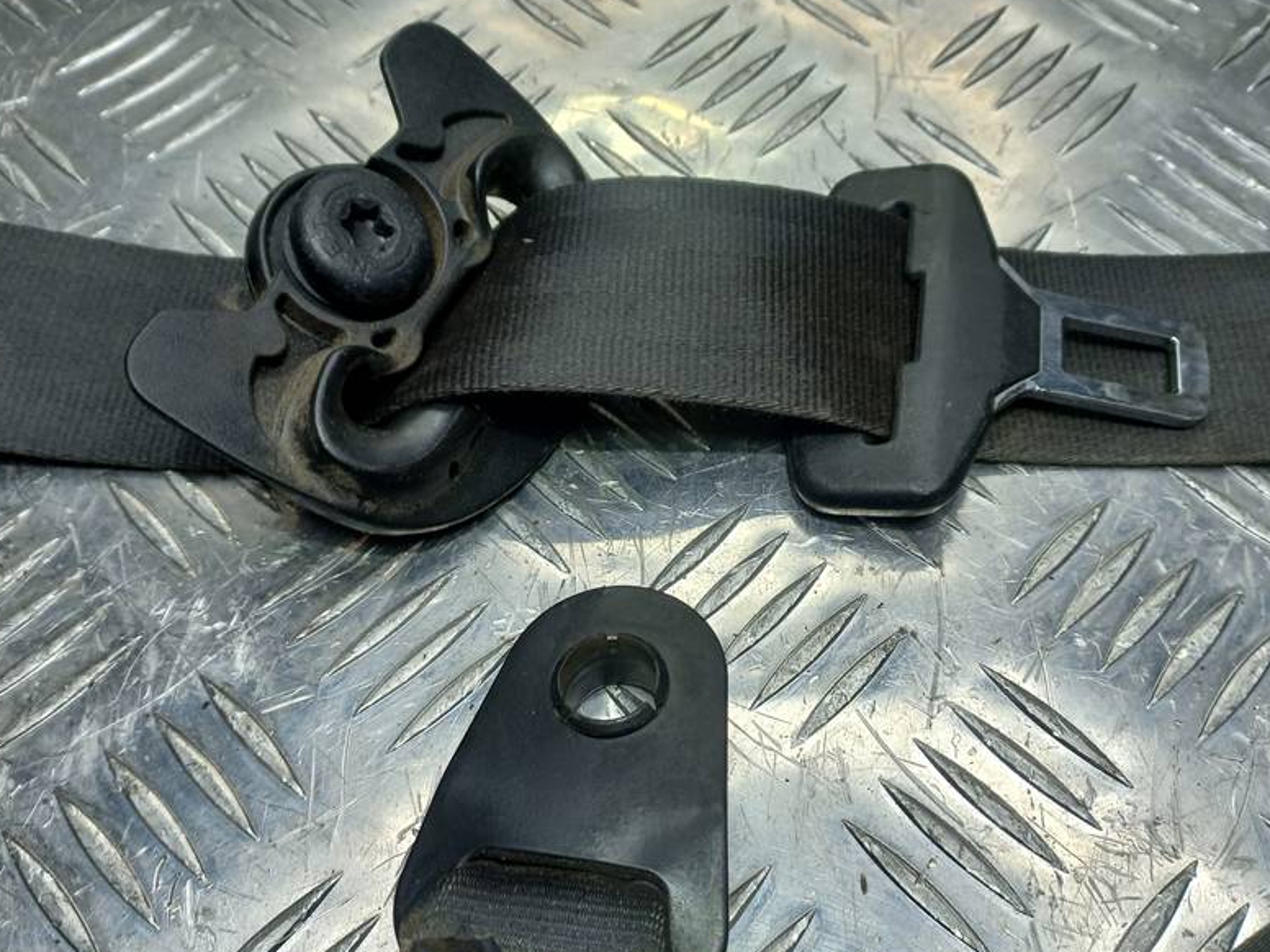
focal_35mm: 33
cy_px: 528
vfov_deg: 42.9
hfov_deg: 55.3
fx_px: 1211
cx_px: 684
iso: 32
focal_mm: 4.6
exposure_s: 1/100
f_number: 1.8
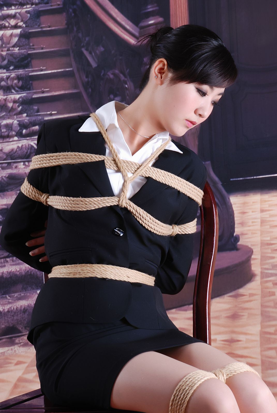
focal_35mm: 105
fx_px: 1208
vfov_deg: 19.4
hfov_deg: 13.1
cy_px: 206
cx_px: 138
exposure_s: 1/8
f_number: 13
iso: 100
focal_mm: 70
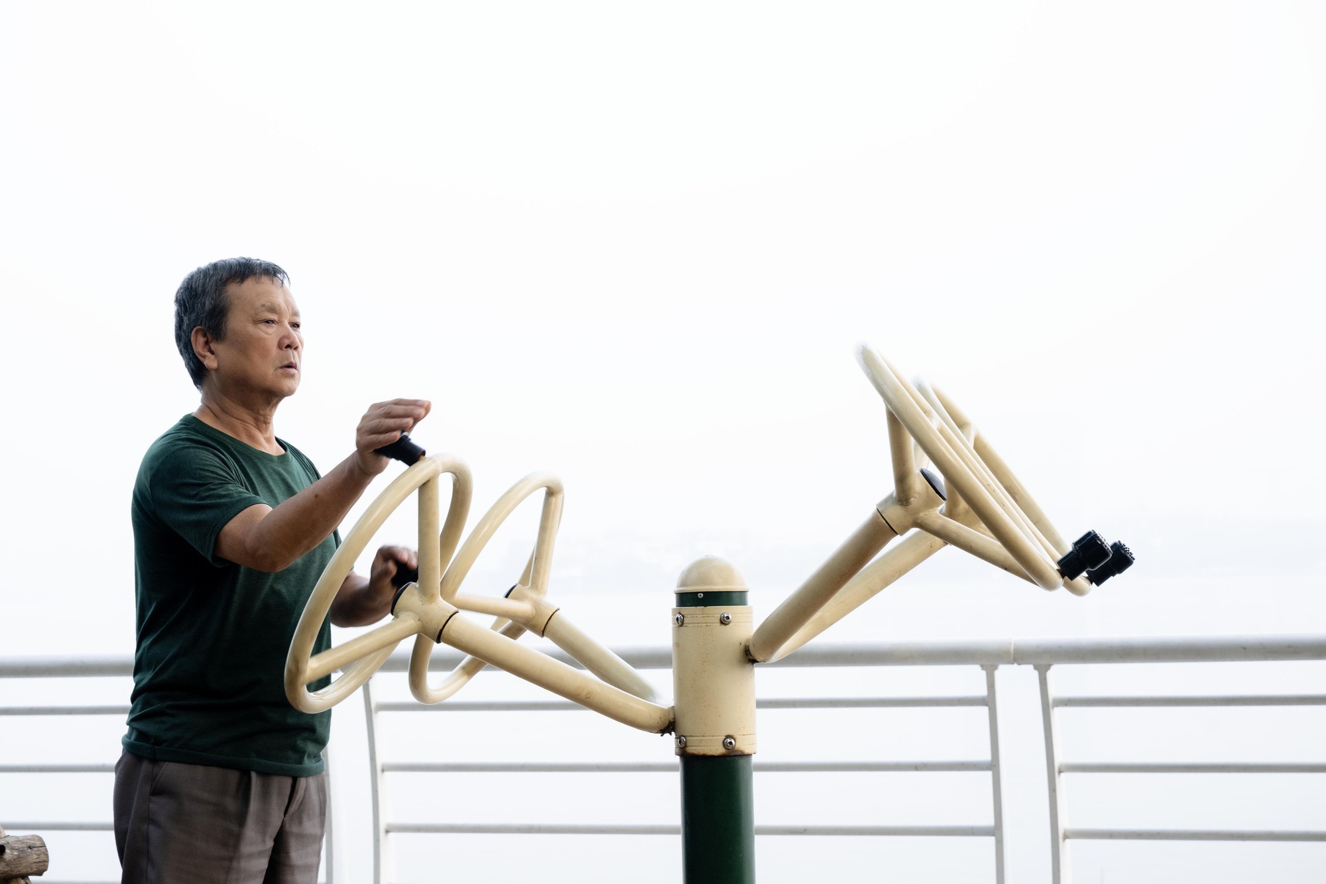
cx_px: 663
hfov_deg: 28.8
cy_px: 442
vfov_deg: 19.5
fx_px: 2579
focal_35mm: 70
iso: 1000
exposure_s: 1/200
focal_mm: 70
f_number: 8
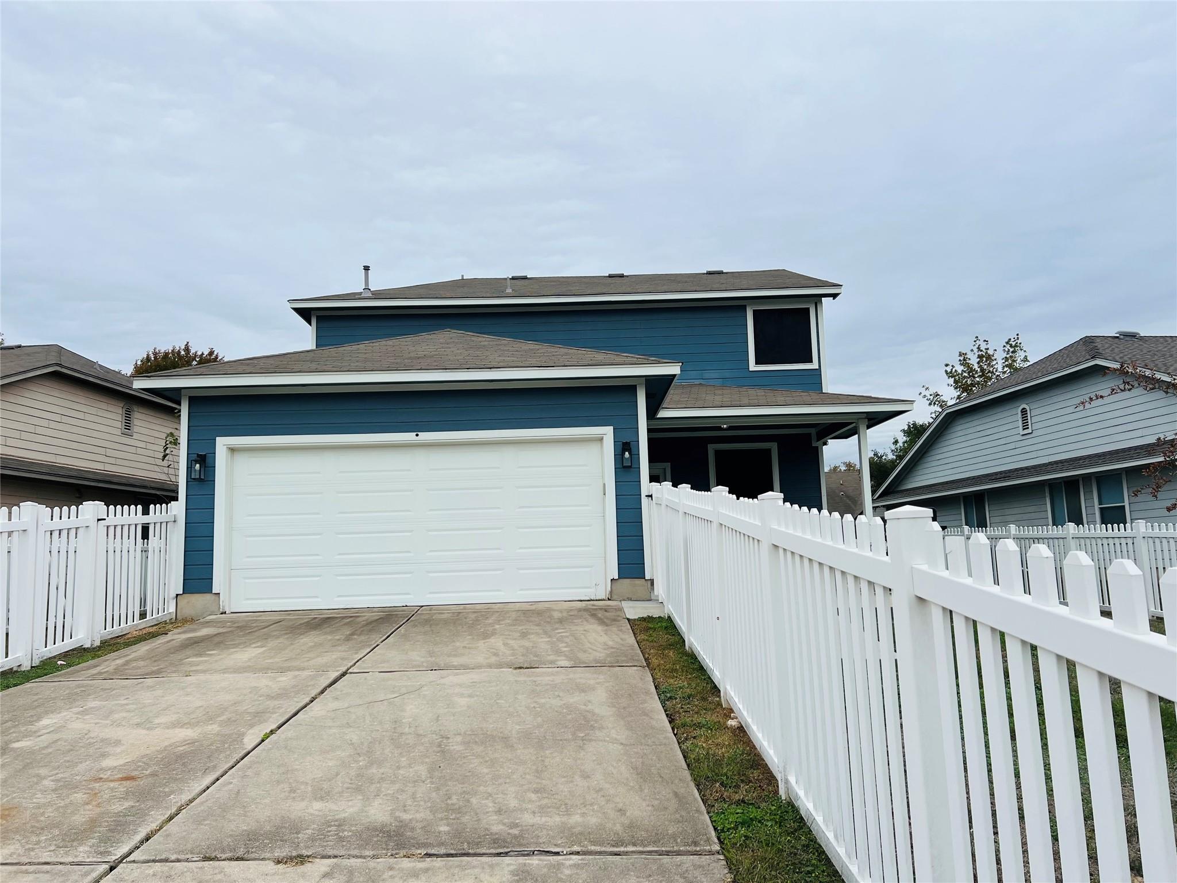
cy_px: 442
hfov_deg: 67.3
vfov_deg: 53.1
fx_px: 884
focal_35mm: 26
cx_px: 588
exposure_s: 1/4630
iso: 50
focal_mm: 5.7
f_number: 1.5
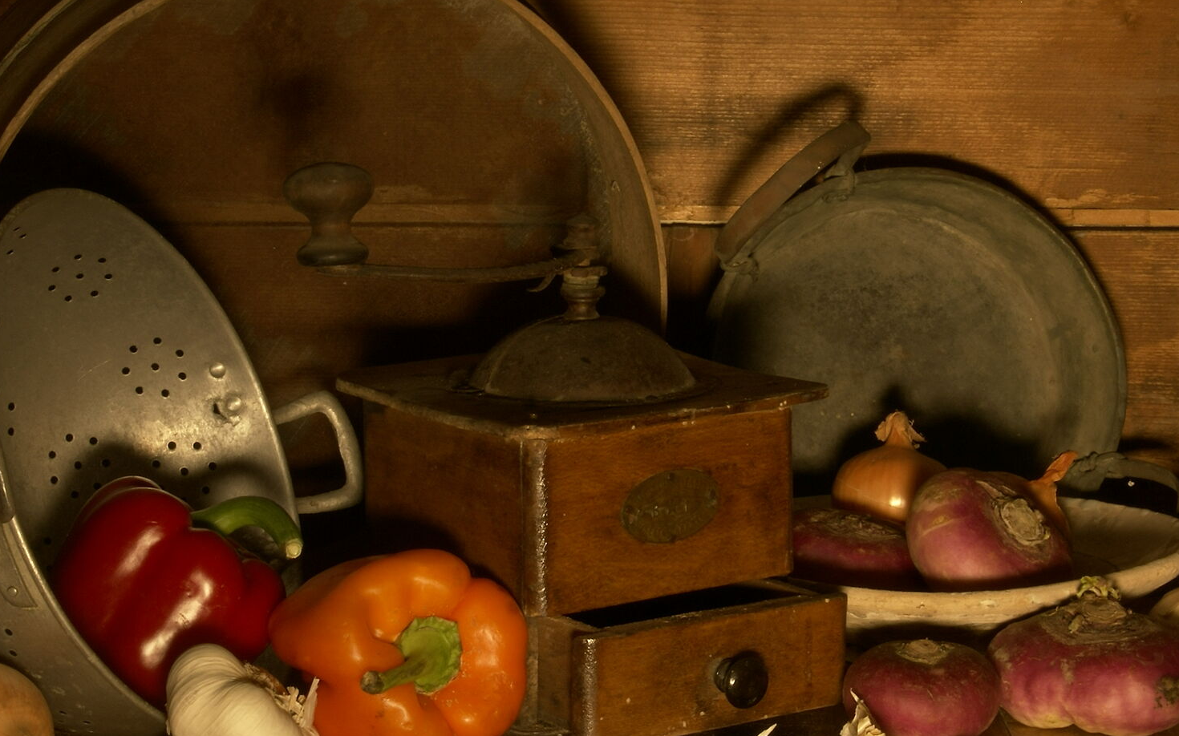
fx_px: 3212
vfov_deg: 13.1
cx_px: 555
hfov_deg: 20.8
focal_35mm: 100
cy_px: 242
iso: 80
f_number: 25
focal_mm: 40
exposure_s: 11
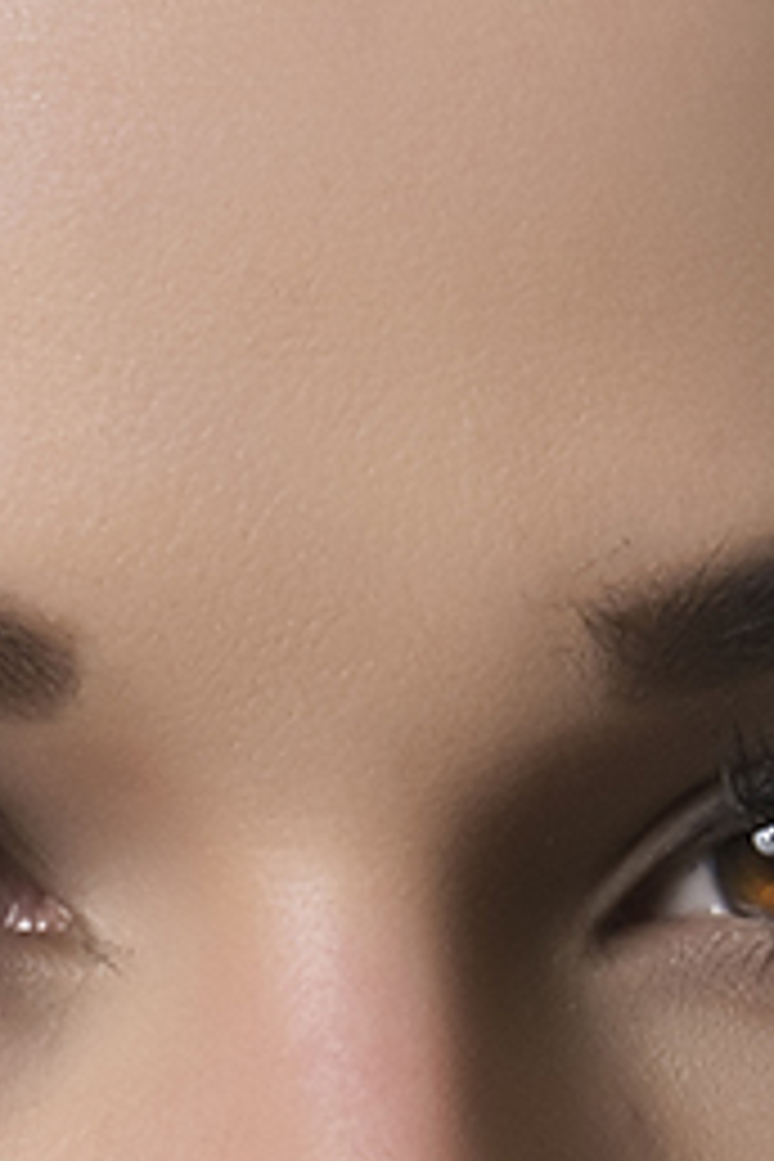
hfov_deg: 2.7
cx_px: 488
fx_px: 16514
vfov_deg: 4.0
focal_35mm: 512
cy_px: 2164
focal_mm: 55
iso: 200
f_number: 18
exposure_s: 1/80
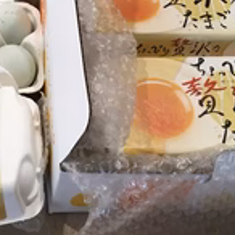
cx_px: 53
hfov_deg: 24.3
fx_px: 538
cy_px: 26
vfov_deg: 24.0
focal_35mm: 70
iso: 50
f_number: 2.2
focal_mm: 4.15
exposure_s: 1/30
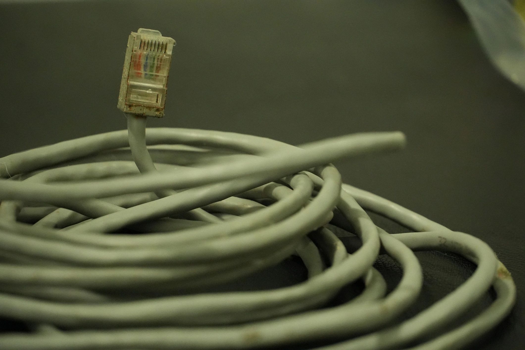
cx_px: 262
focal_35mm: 202
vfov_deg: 6.8
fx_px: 2953
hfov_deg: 10.2
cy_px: 175
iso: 6400
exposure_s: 1/50
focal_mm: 135
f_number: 5.6
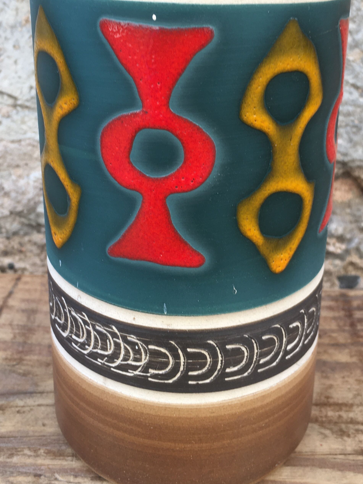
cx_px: 197
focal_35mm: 46
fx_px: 643
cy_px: 165
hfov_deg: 31.5
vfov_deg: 40.8
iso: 25
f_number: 2.2
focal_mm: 4.15
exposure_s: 1/120
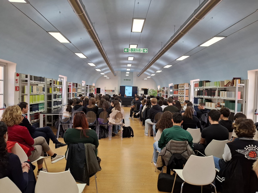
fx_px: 171
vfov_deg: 58.9
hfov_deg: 73.9
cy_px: 96
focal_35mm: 23
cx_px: 129
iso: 160
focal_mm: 5.54
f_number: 1.8
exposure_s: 1/100
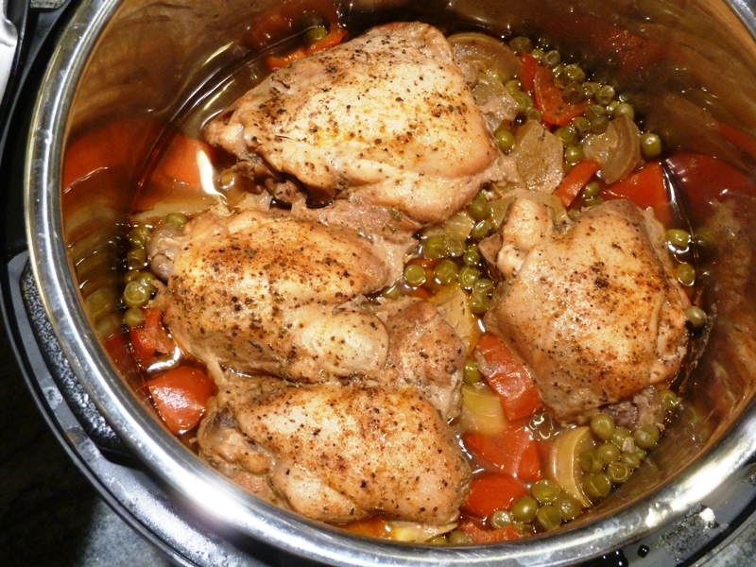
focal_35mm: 44
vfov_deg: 32.9
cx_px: 378
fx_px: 961
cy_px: 284
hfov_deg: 42.9
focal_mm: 7.3
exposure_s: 1/13
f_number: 3.7
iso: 400
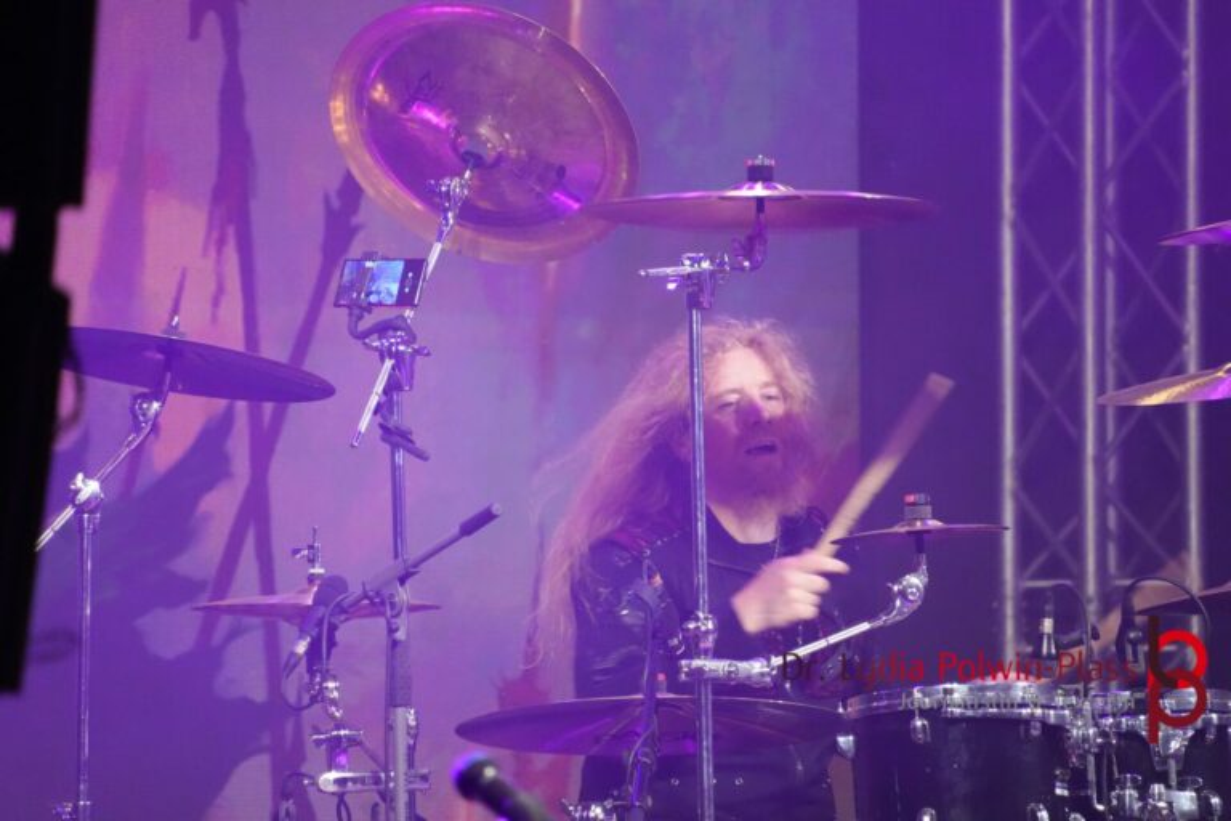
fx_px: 15386
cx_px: 616
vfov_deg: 3.1
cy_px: 410
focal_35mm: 450
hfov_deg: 4.6
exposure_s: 1/100
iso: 6400
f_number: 6.3
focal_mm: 300
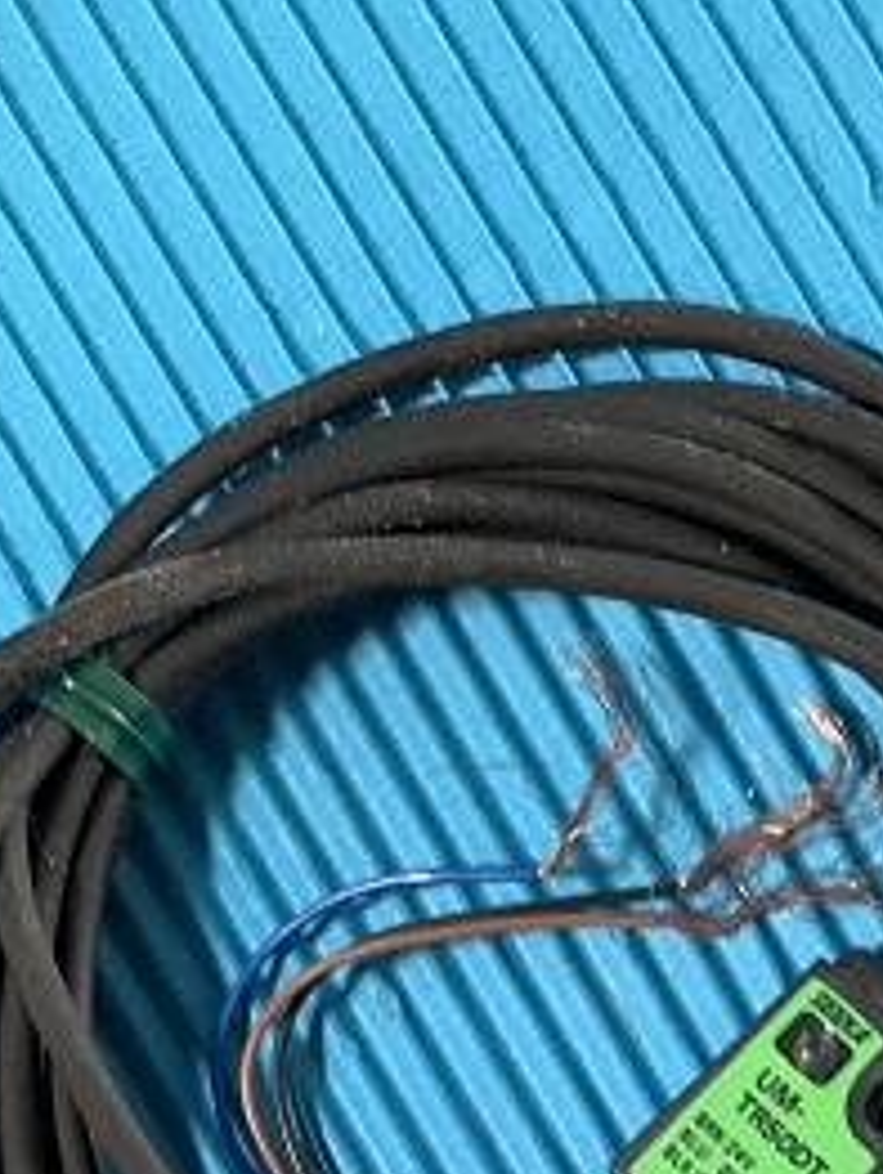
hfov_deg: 18.3
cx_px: 715
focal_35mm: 80
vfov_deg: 21.3
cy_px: 1656
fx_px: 2716
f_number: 1.8
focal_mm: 4.25
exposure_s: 1/40
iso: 400
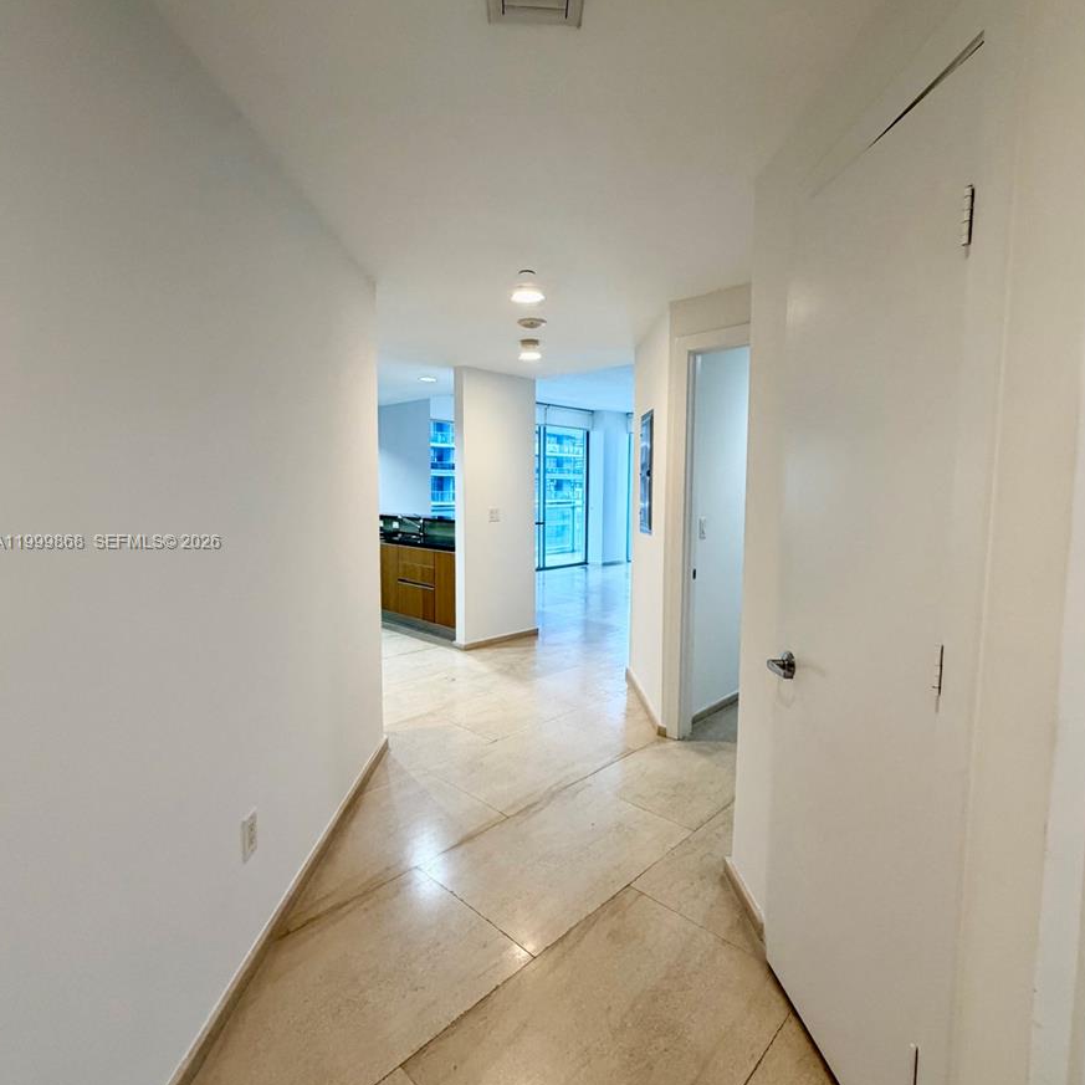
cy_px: 543
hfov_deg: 84.0
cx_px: 549
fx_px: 603
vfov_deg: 84.0
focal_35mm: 17
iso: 320
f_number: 2.2
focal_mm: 2.22
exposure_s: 1/120
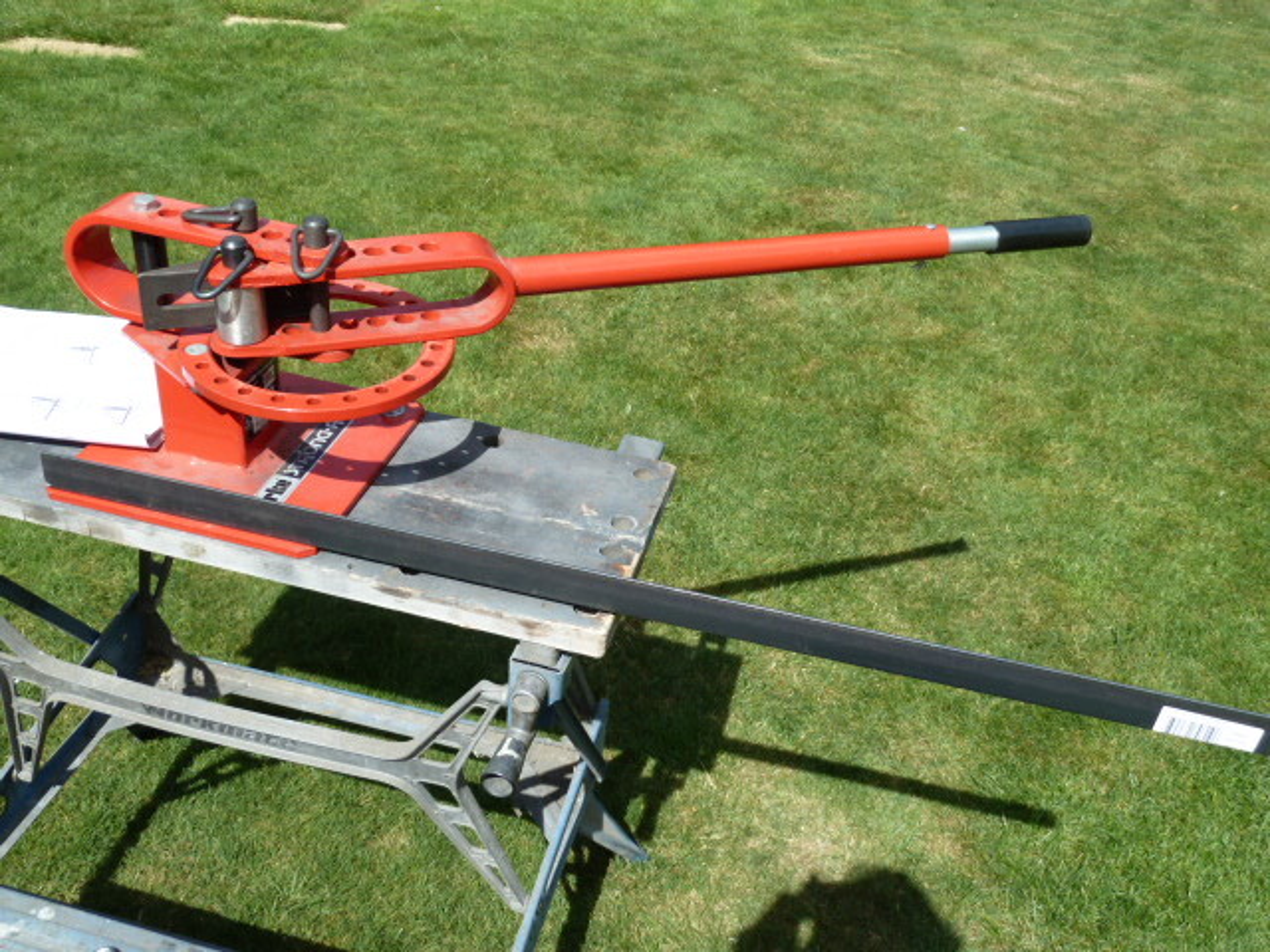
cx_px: 635
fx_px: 1284
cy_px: 476
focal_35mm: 35
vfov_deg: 40.7
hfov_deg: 52.6
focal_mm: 5.7
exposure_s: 1/400
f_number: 4
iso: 80
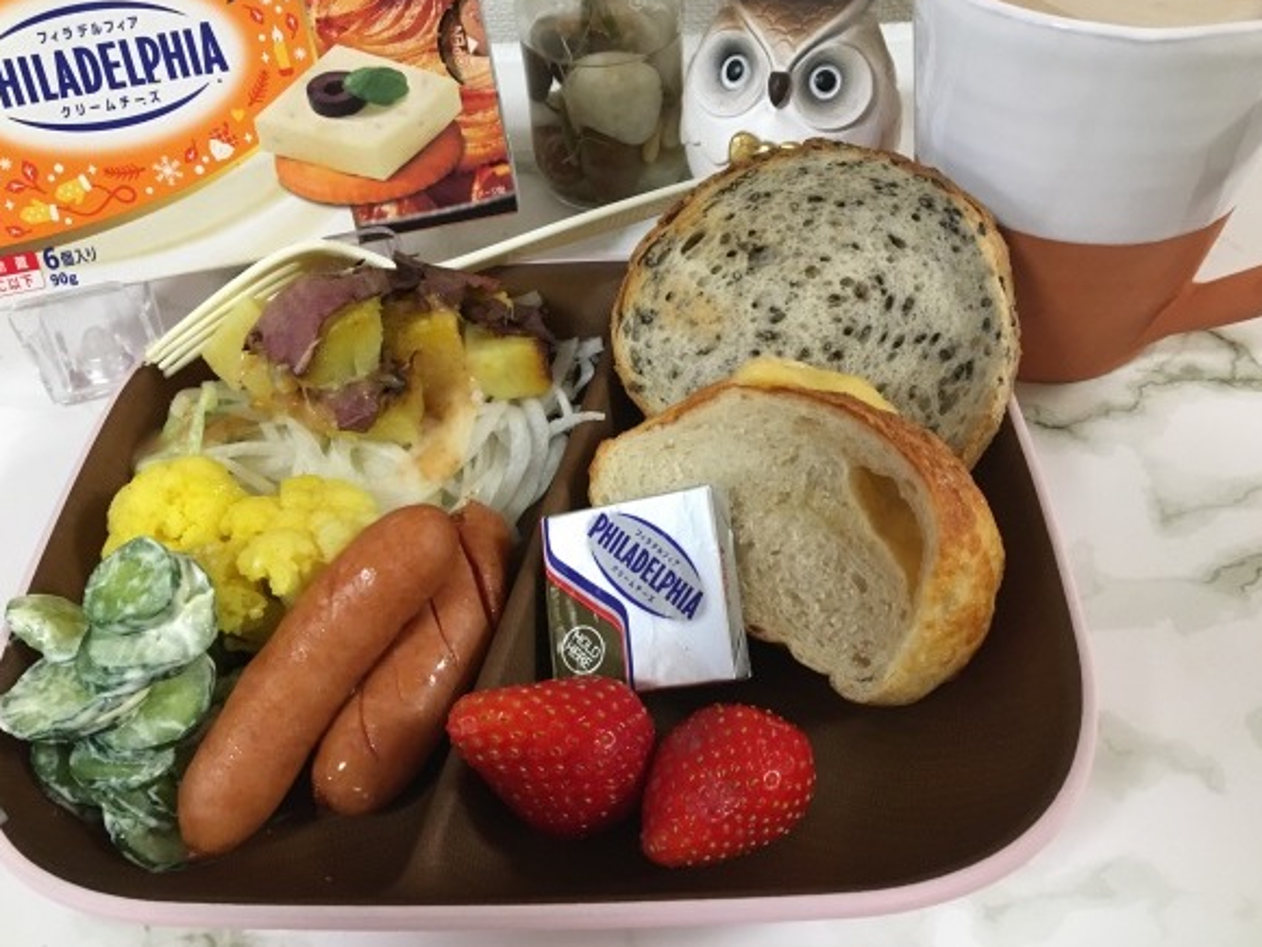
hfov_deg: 60.0
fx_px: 1094
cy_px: 459
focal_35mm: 30
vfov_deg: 46.8
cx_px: 633
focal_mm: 4.15
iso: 200
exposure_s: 1/30
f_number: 2.2
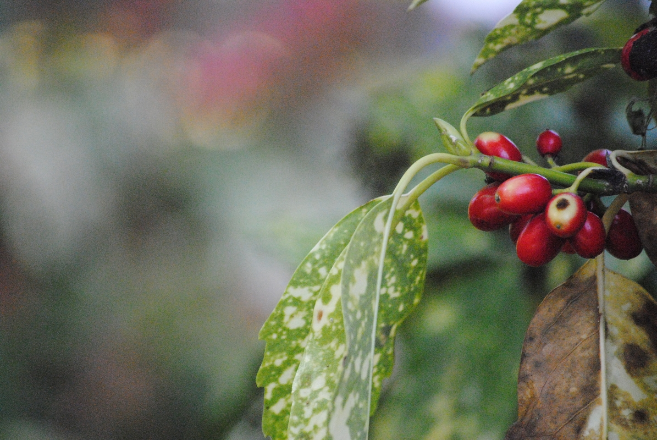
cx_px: 328
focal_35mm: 300
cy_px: 220
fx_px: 5482
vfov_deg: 4.6
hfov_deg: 6.9
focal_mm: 200
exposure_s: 1/1000
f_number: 5.6
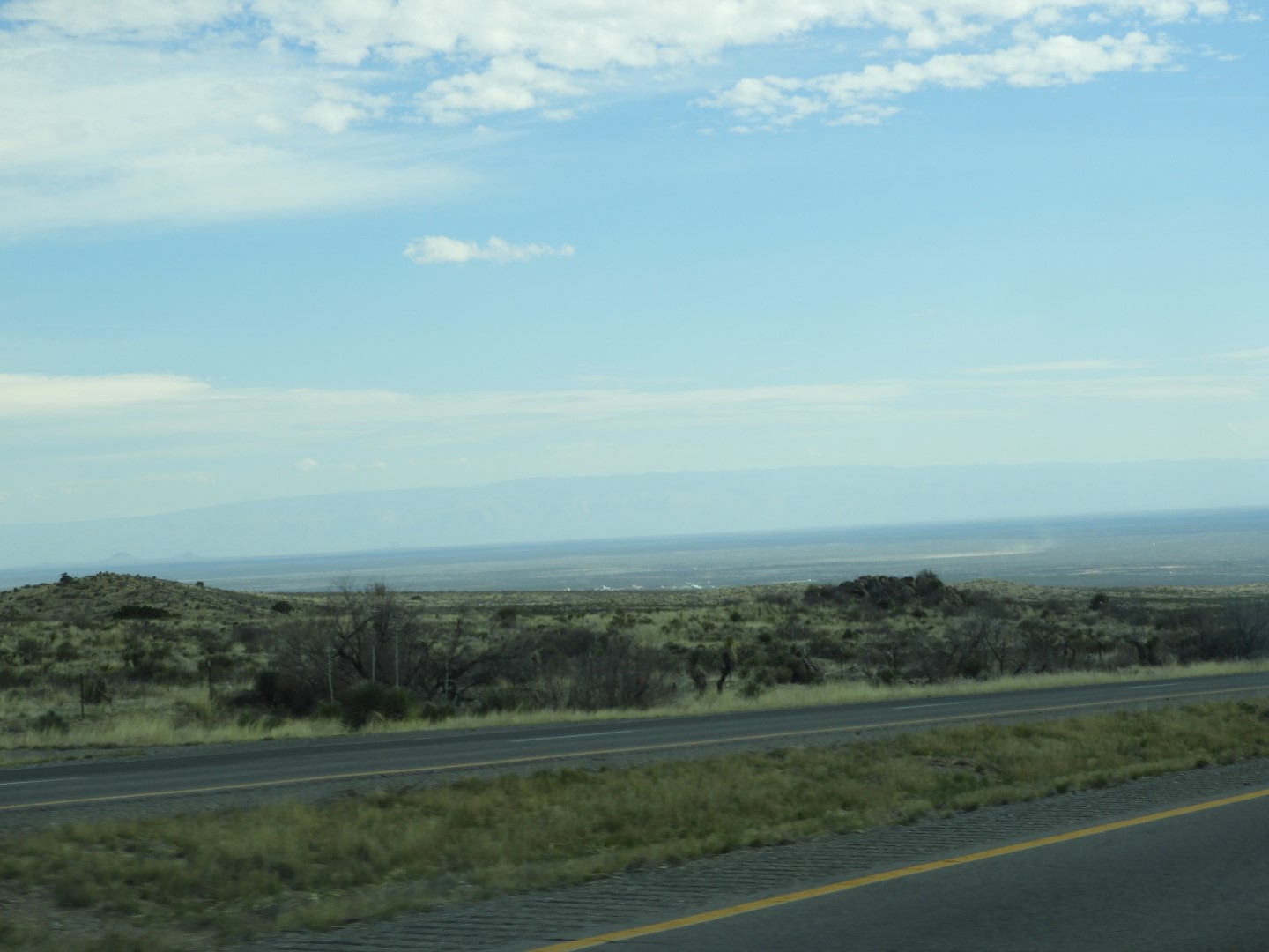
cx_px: 634
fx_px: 2933
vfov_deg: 18.4
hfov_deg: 24.4
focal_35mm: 80
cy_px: 476
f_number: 4.5
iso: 100
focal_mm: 14.3
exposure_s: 1/640
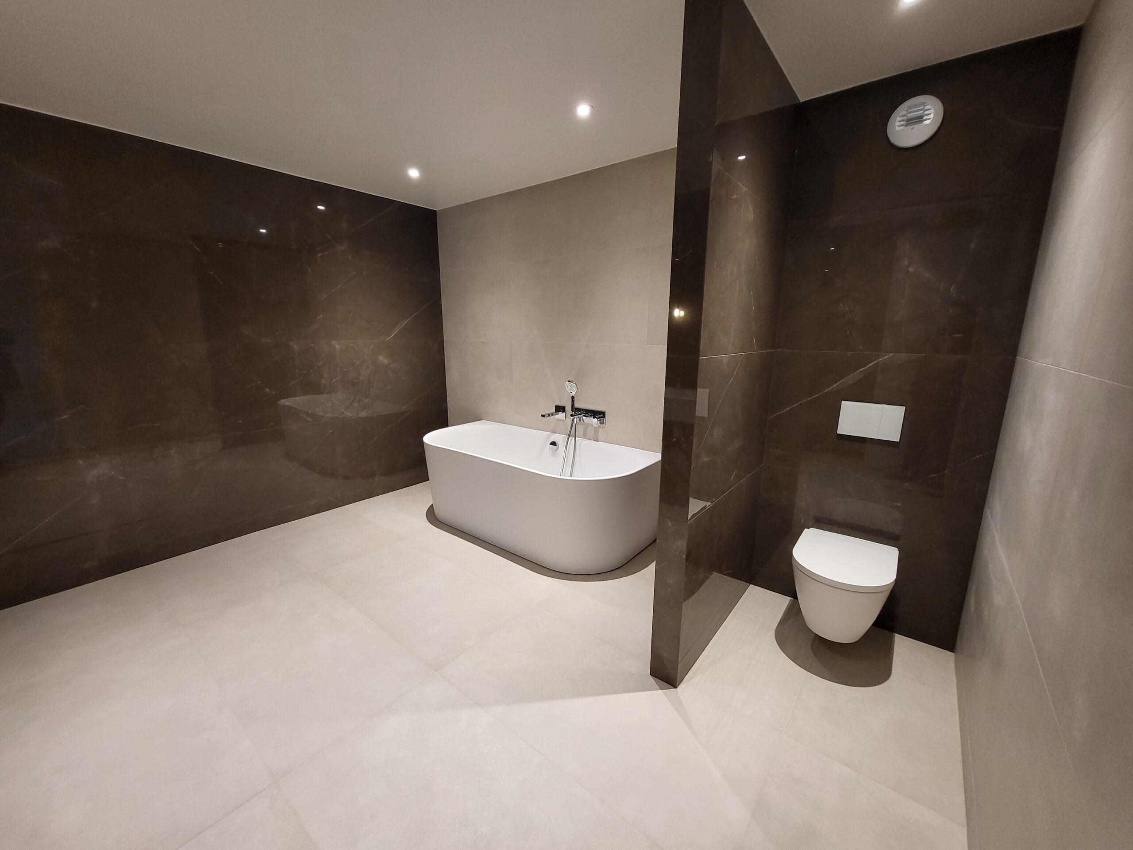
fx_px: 425
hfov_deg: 106.2
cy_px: 425
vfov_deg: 89.9
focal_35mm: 13
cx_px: 566
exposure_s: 1/50
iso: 320
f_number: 2.2
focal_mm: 1.74
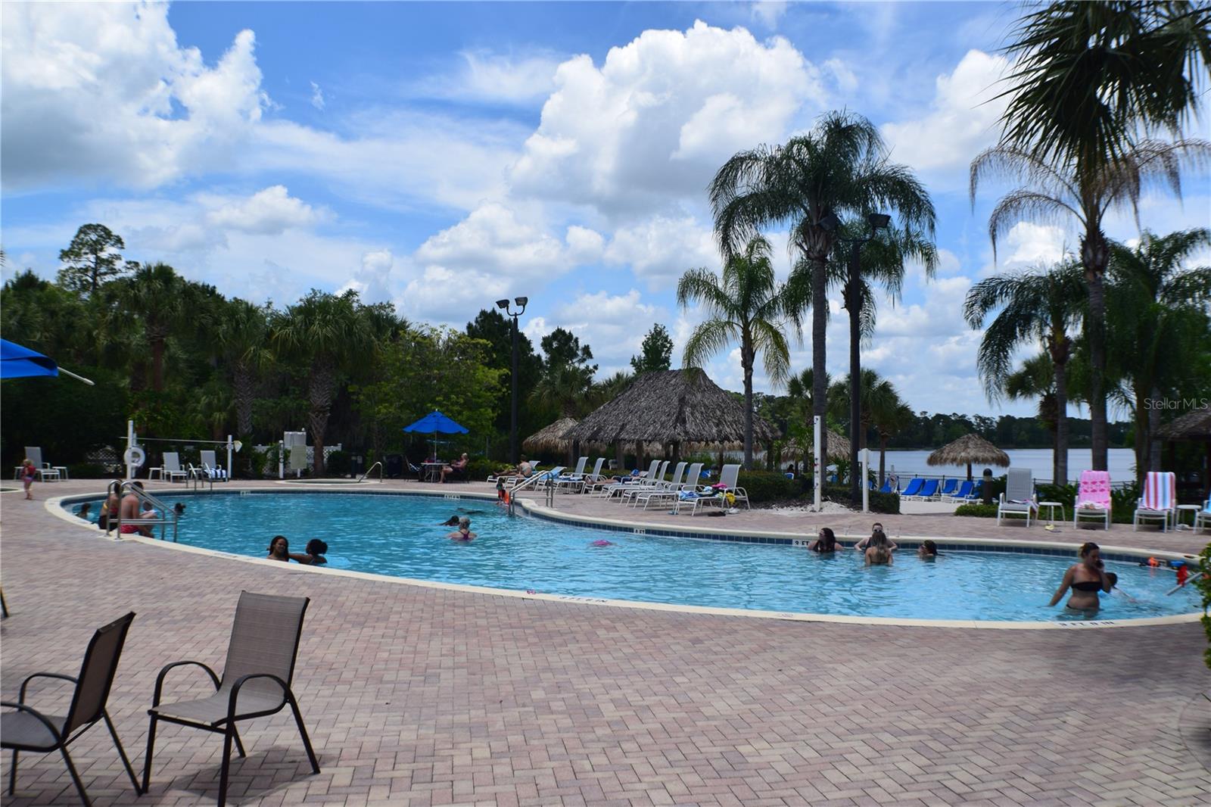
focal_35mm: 38
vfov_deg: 35.5
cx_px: 606
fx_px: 1261
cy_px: 404
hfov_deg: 51.3
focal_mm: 25
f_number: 11
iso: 280
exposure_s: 1/500
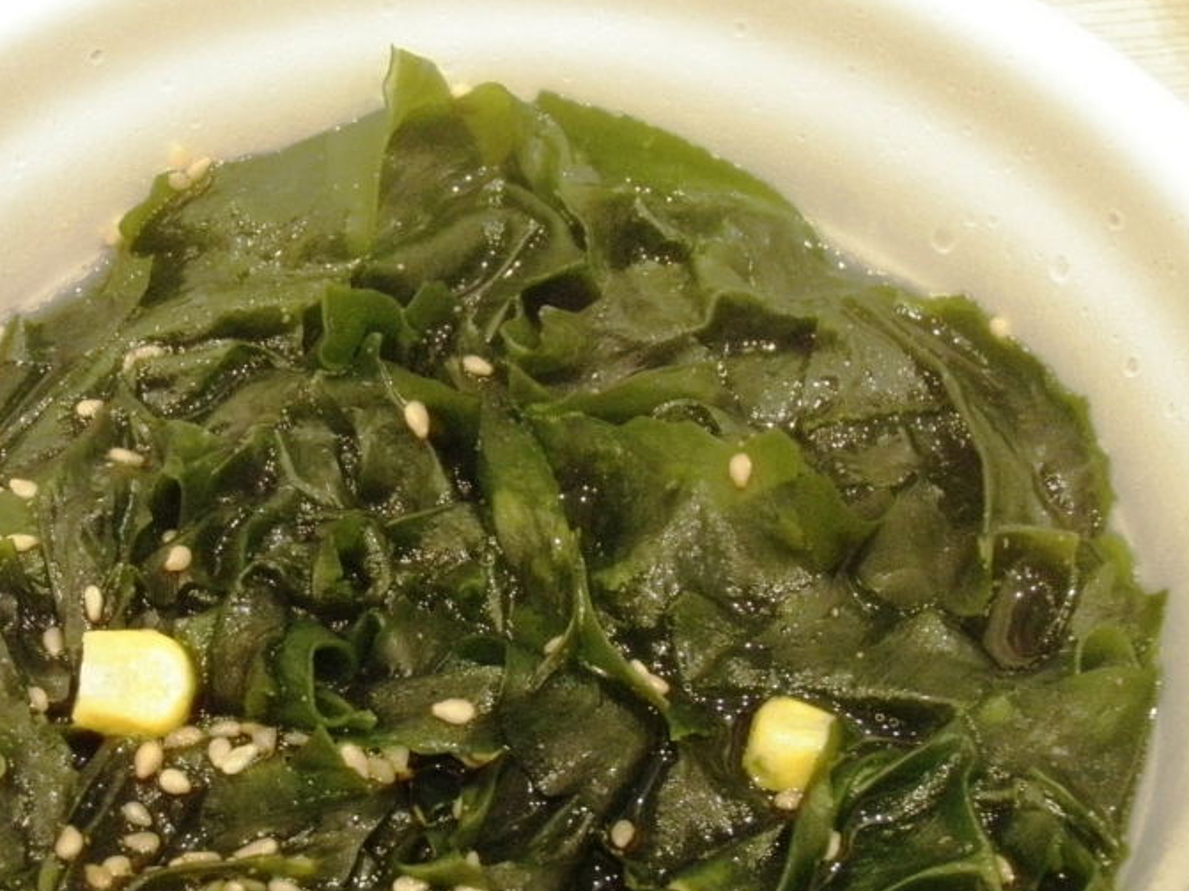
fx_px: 1992
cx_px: 464
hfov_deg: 33.1
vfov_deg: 25.1
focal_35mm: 58
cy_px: 604
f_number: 3.5
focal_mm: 6.7
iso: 800
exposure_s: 1/30
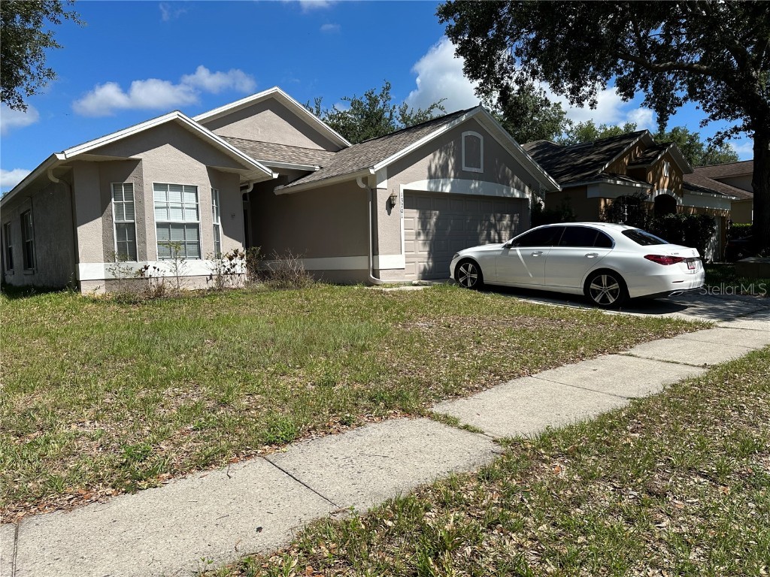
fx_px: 534
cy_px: 288
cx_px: 385
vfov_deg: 56.8
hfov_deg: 71.6
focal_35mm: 24
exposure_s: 1/5525
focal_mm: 6.86
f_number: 1.78
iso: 80
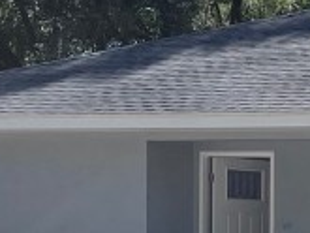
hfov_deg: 11.1
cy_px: 323
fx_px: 1443
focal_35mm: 161
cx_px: 631
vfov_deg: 9.0
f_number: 1.6
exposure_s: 1/4717
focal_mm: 5.1
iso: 32
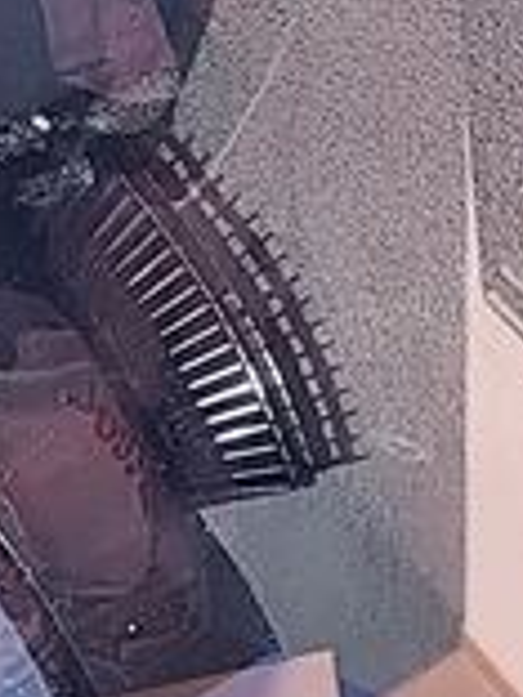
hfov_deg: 15.9
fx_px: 1813
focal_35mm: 90
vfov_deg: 21.0
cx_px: 590
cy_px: -4
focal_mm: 3.4
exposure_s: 1/342
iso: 32
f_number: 1.94
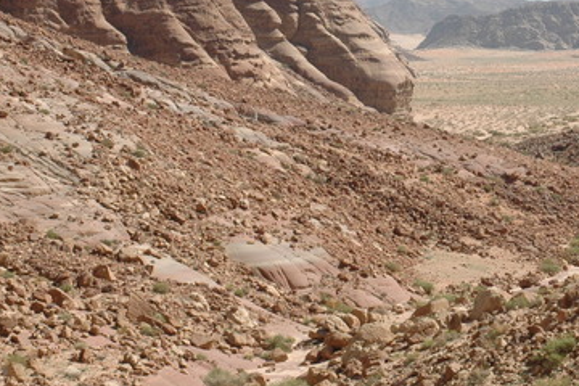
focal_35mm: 102
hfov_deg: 19.7
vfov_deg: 13.4
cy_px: 194
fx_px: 1640
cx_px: 510
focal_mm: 34
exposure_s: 1/640
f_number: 13
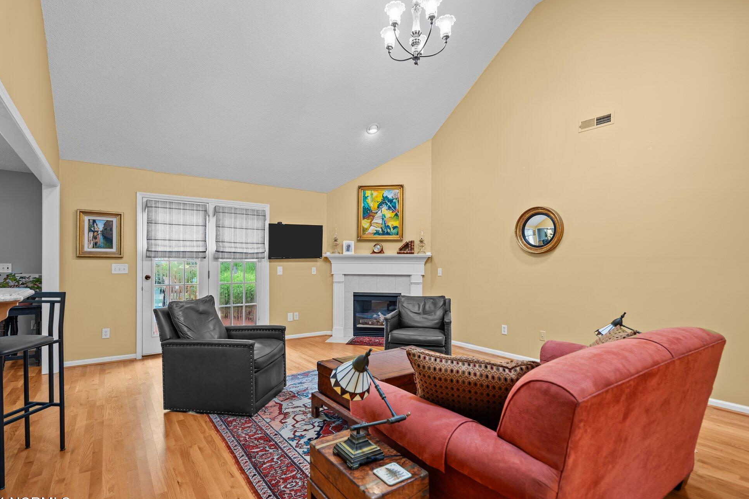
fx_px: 354
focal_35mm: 17
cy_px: 262
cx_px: 357
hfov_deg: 93.2
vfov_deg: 70.4
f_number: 4
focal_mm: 16
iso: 400
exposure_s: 1/3
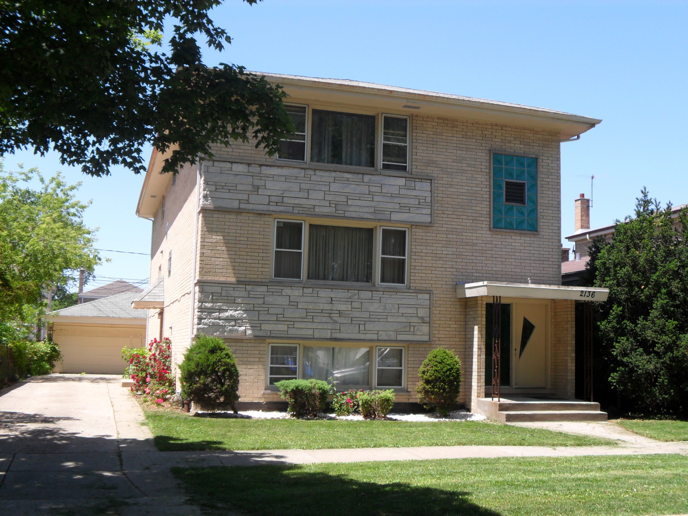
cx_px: 344
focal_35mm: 45
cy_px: 258
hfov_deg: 42.1
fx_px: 894
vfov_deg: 32.2
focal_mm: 8.1
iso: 80
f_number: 3.5
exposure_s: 1/500
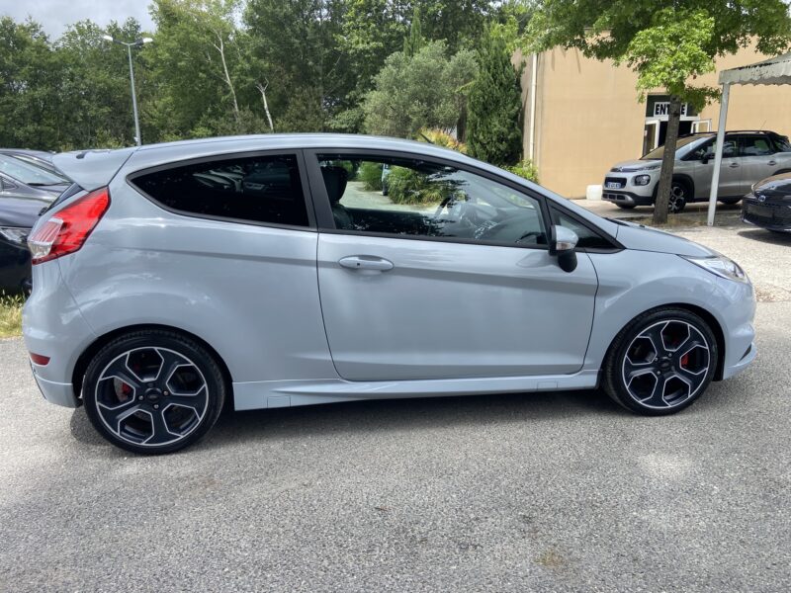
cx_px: 396
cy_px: 296
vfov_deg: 53.1
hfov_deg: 67.3
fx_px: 594
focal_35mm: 26
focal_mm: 4.25
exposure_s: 1/1362
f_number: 1.8
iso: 32
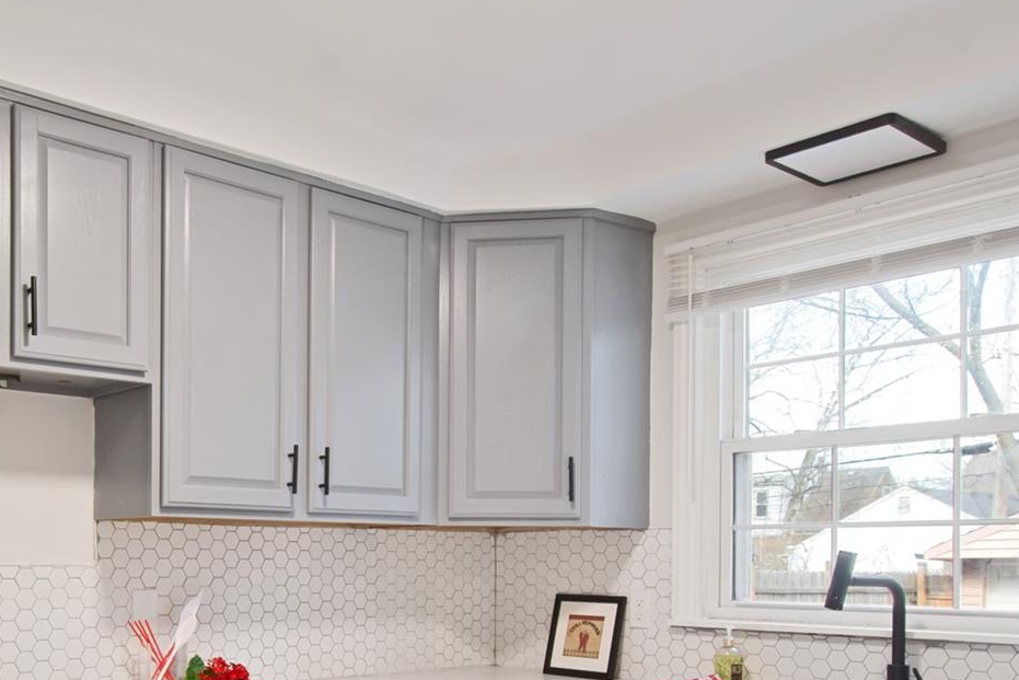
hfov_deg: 54.6
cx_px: 258
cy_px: 598
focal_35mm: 33
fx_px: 934
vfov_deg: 37.6
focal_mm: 10
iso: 500
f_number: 11
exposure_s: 1/2.5
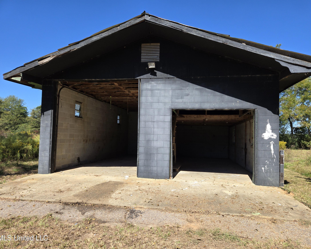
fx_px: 221
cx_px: 163
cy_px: 125
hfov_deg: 70.2
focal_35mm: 24
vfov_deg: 58.8
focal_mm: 5.4
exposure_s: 1/1154
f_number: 1.8
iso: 25
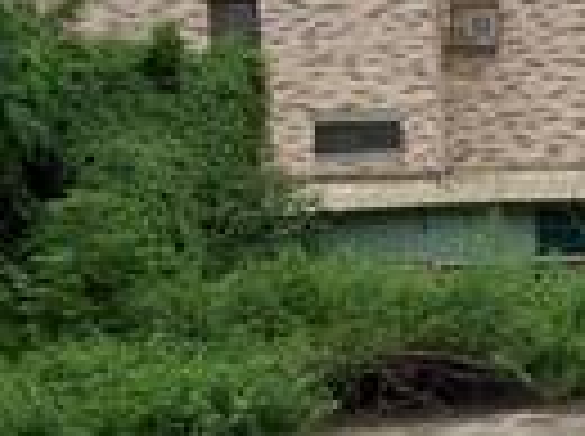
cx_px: 729
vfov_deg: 14.4
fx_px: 1687
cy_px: 481
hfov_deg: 18.5
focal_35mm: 100
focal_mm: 6
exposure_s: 1/449
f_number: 4.8
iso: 80
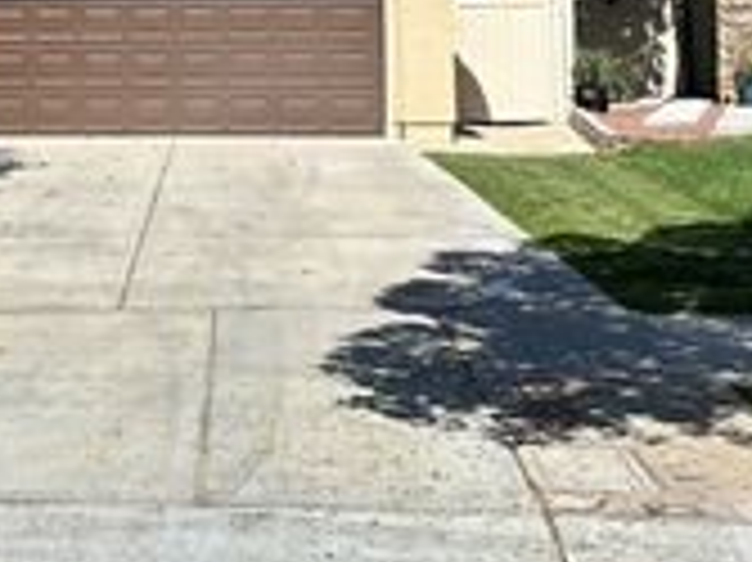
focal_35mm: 72
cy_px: -34
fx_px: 1563
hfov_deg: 26.1
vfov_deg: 19.7
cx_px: 59
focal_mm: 6.86
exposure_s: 1/4348
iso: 80
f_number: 1.78
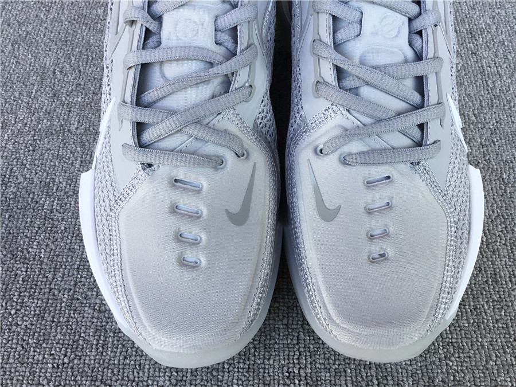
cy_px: 194
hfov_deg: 58.4
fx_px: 462
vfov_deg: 45.4
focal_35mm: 31
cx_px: 258
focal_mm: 3.3
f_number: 2.4
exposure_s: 1/120
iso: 40
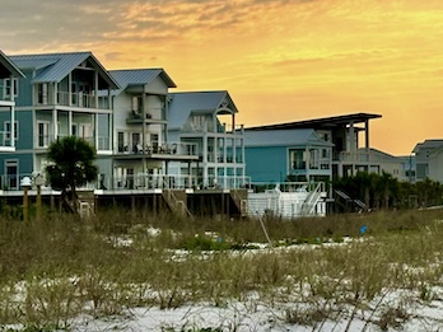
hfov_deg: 14.1
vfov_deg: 10.7
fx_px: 1766
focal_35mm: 138
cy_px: 79
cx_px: 426
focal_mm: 6.86
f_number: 1.78
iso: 64
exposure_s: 1/4367
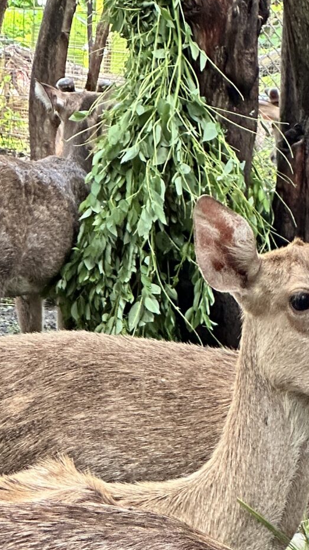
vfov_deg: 9.3
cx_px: 435
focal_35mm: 231
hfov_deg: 5.2
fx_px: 3365
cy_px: 588
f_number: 2.8
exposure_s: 1/99
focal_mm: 9
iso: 200
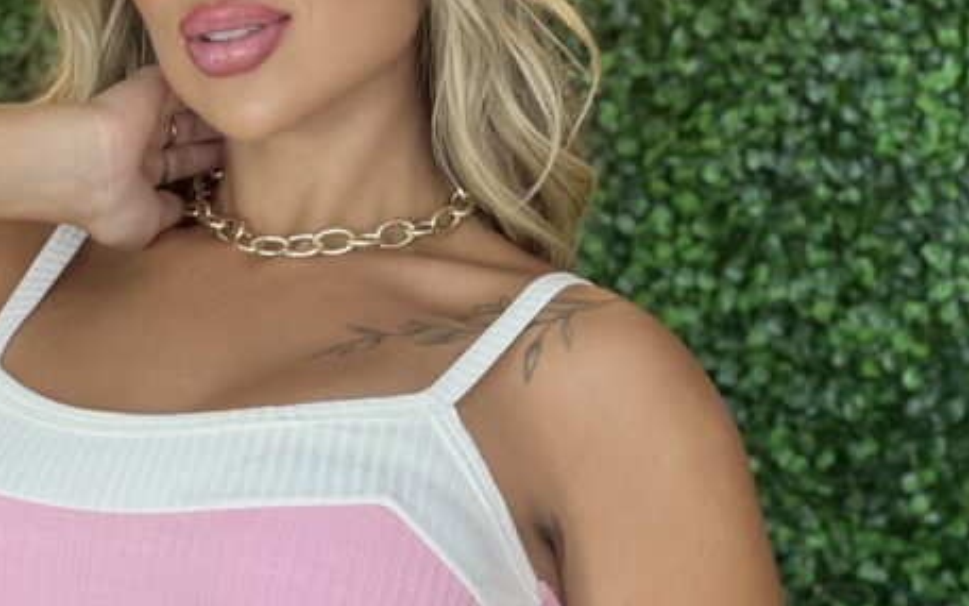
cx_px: 257
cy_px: 545
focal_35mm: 167
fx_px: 4410
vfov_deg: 7.8
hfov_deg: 12.5
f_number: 2.8
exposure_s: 1/120
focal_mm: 9
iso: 80
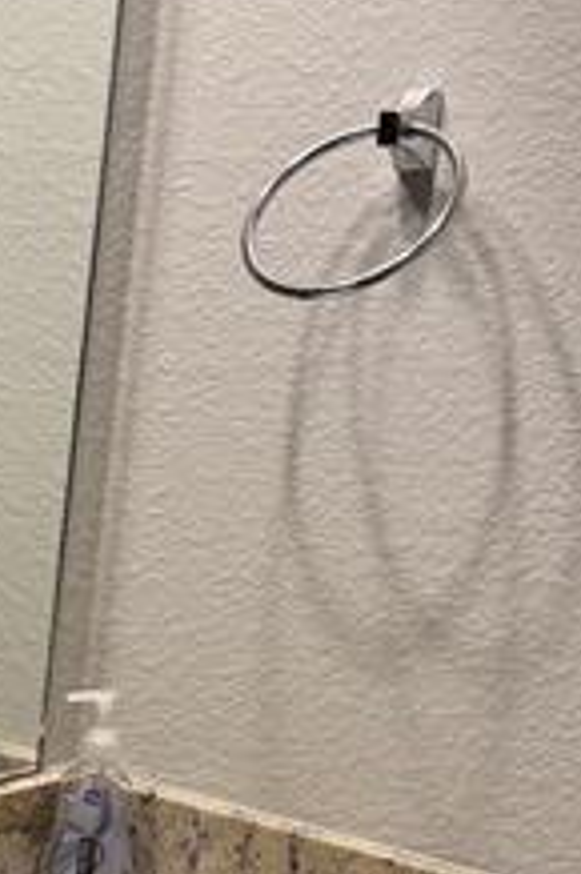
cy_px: 902
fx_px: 2134
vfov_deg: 22.2
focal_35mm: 88
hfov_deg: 14.5
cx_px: -284
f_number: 1.78
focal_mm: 6.76
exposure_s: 1/60
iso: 125
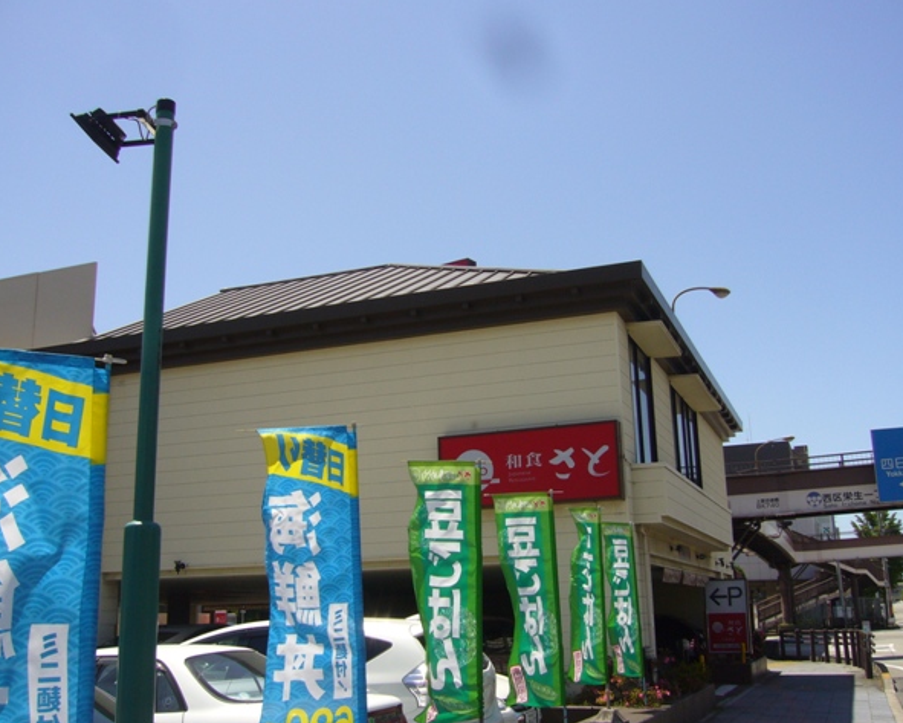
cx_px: 437
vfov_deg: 40.1
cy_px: 361
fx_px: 989
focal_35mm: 37
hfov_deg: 49.1
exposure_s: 1/400
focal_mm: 5.8
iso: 80
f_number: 5.6
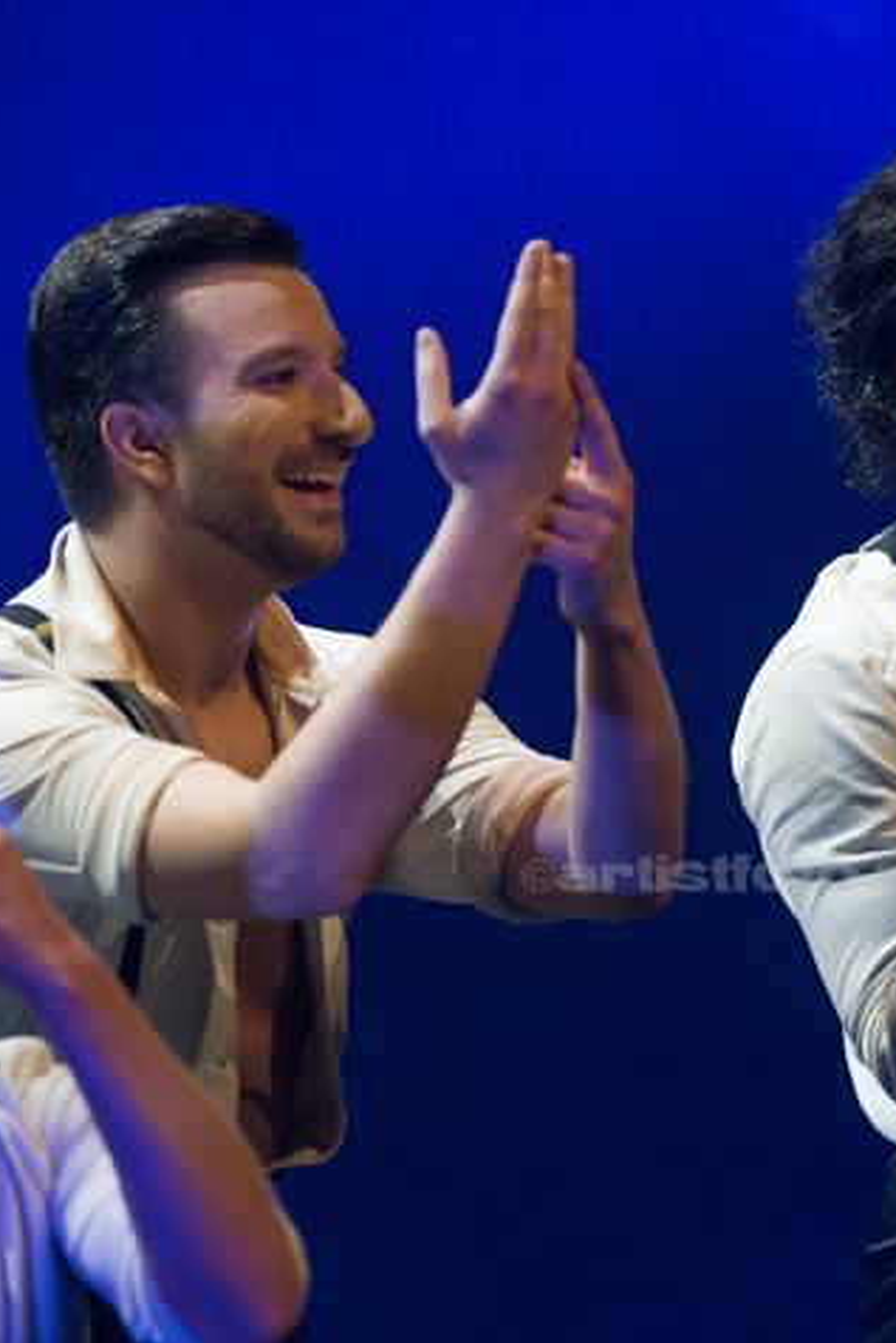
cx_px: 543
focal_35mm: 454
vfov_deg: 4.5
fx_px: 16936
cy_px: 669
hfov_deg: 3.0
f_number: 2.8
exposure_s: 1/1000
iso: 2000
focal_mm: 300
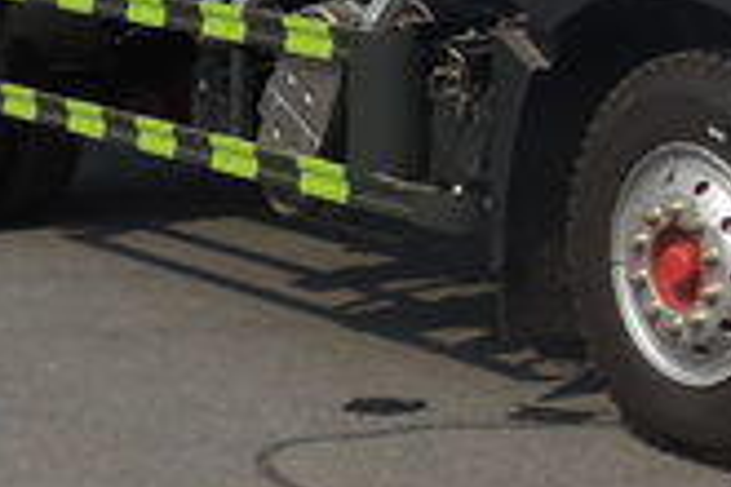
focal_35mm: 121
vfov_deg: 11.1
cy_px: -115
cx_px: 758
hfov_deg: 16.5
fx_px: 2457
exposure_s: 1/1600
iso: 100
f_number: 3
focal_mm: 4.3
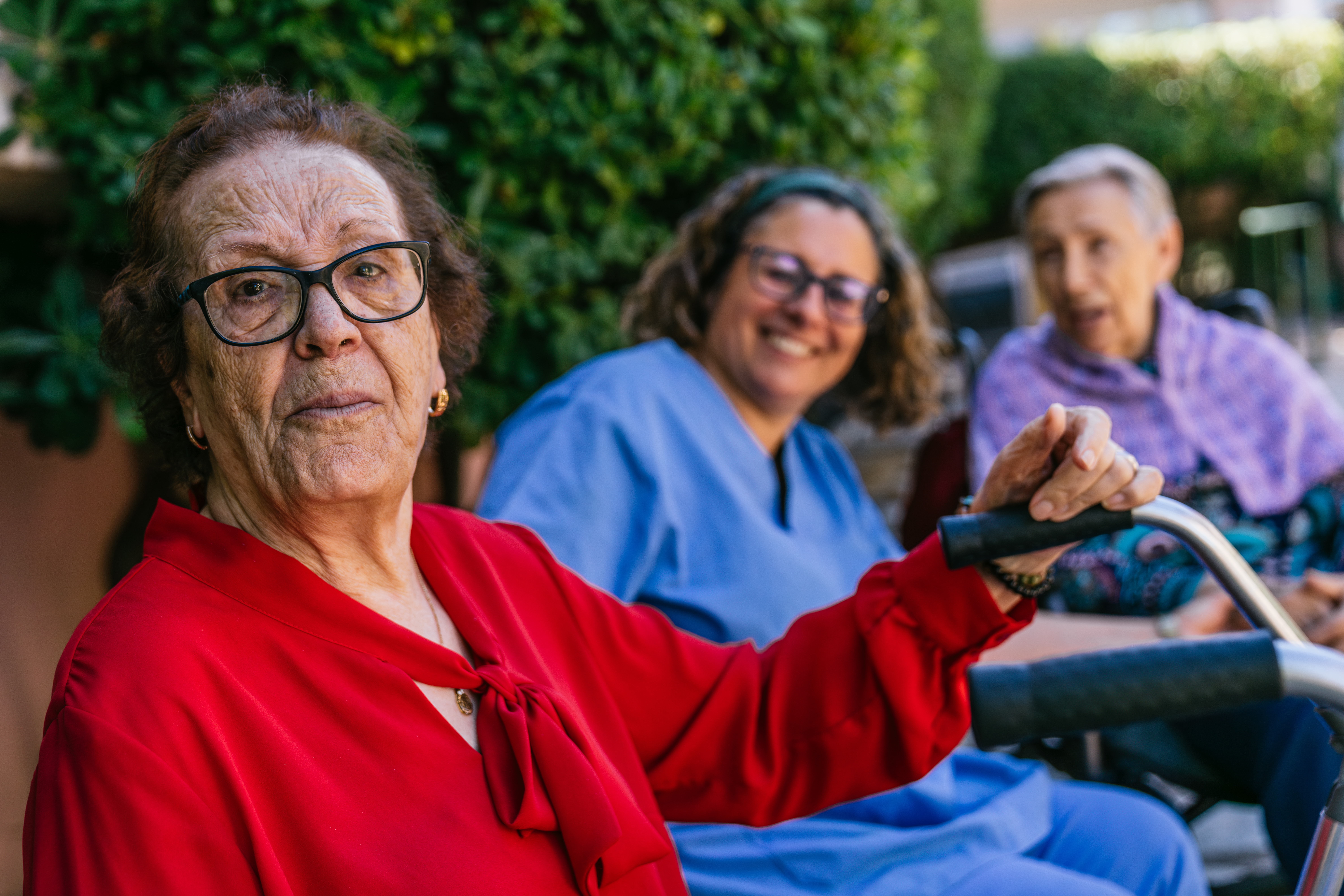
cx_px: 672
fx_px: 1717
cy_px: 448
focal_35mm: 46
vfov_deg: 29.2
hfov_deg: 42.7
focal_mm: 46
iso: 100
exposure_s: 1/1000
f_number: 2.8
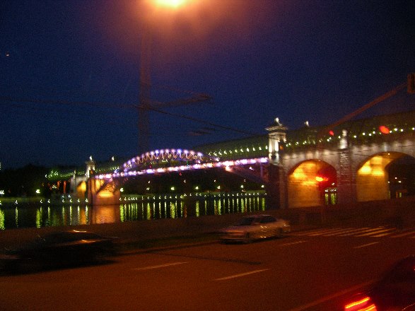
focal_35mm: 35
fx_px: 420
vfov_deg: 40.7
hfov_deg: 52.6
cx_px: 208
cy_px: 156
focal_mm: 8.9
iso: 200
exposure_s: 1/2.9
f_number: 2.8
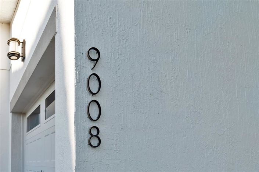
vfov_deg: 44.9
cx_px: 130
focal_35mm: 29
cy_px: 86
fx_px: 208
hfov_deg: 63.7
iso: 100
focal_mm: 29
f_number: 8
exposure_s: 1/125
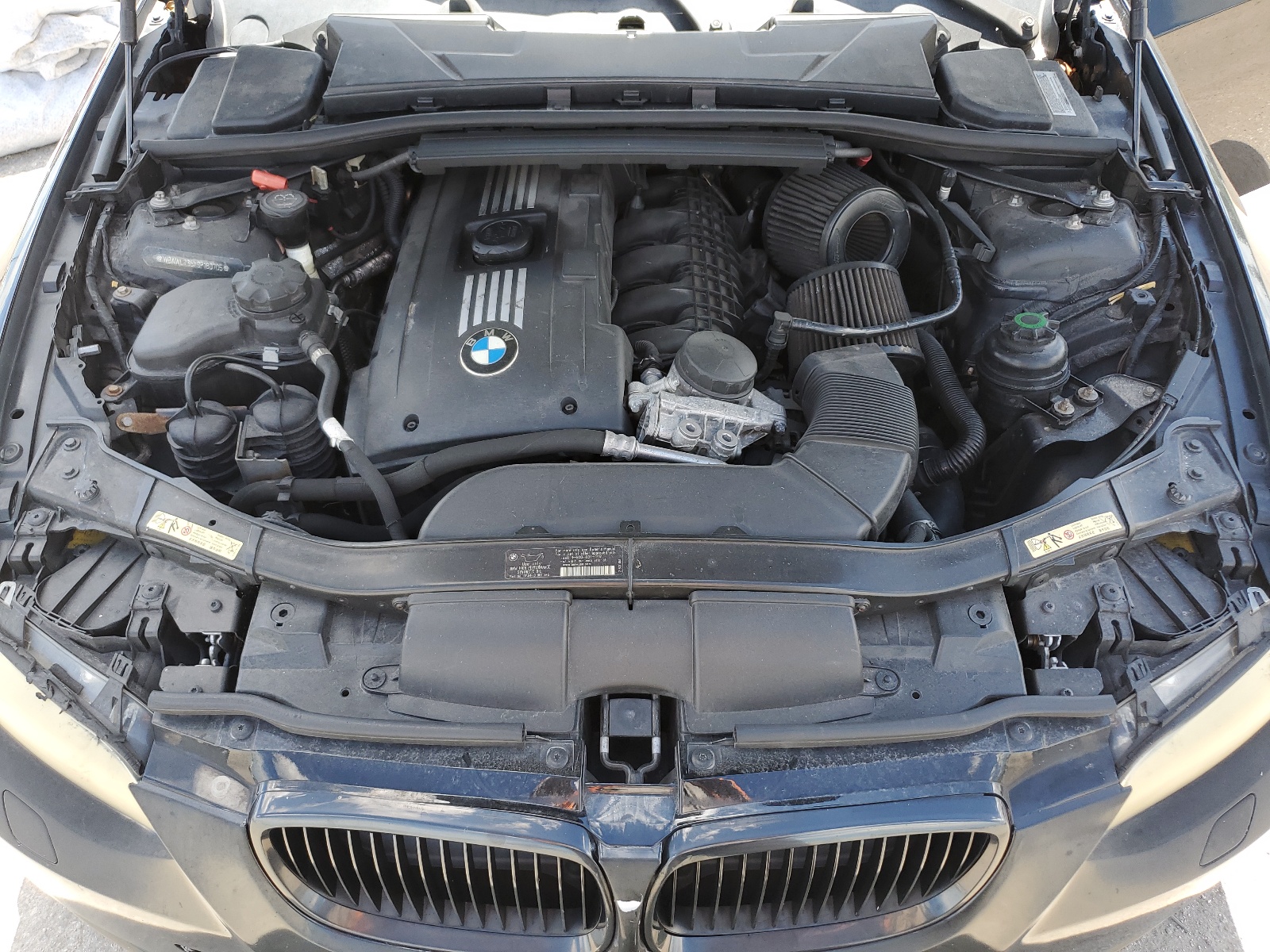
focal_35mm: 26
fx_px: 954
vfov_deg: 53.1
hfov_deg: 67.3
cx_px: 635
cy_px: 476
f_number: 1.5
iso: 50
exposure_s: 1/345
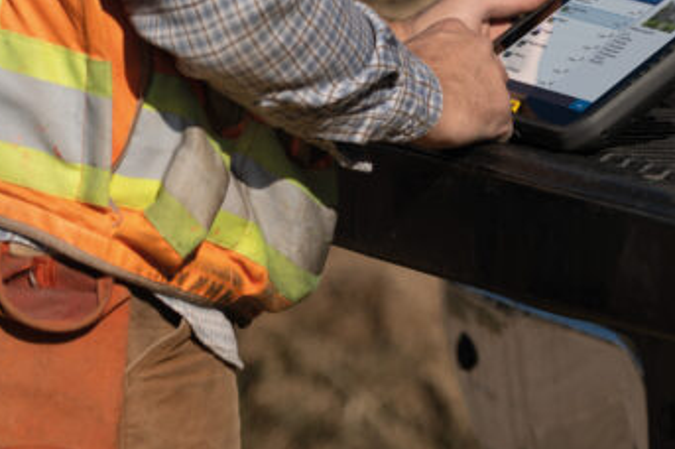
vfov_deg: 3.9
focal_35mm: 346
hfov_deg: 6.0
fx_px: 6481
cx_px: 600
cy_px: -214
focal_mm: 116
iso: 100
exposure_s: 1/4000
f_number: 3.5
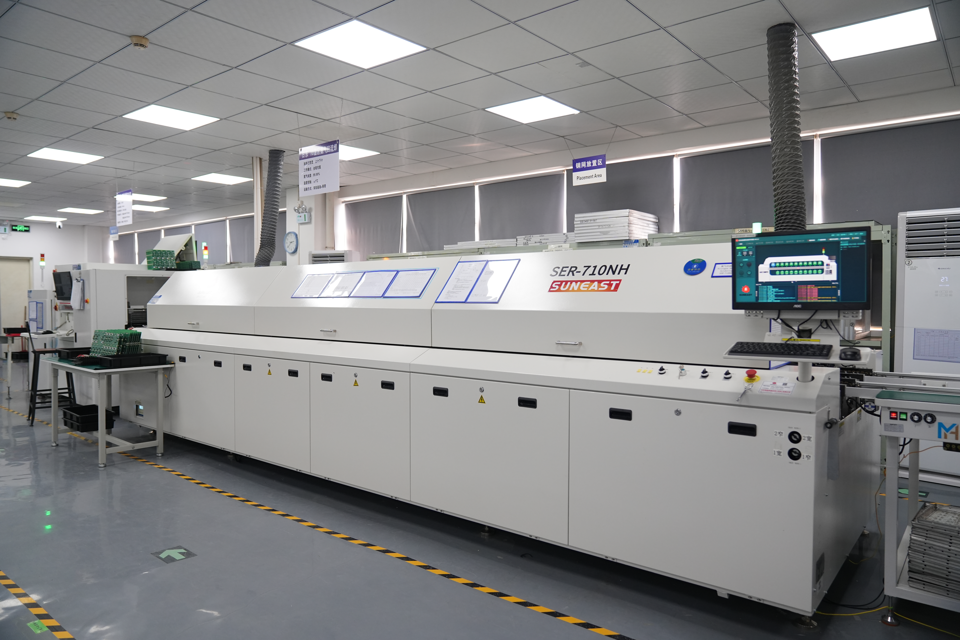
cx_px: 480
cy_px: 320
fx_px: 640
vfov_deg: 53.1
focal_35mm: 24
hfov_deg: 73.7
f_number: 2.8
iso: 1000
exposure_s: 1/125
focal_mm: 24
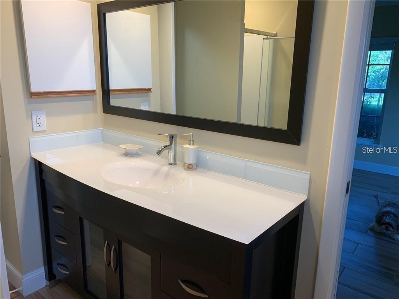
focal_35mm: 26
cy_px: 150
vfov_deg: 53.1
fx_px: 300
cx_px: 200
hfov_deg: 67.3
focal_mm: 4.25
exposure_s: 1/60
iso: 64
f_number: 1.8
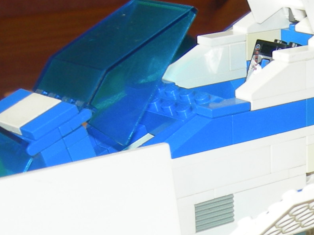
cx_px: 351
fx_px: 1070
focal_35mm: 118
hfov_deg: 16.2
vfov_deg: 12.3
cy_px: 271
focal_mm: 7.5
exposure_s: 1/30
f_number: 2.7
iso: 64
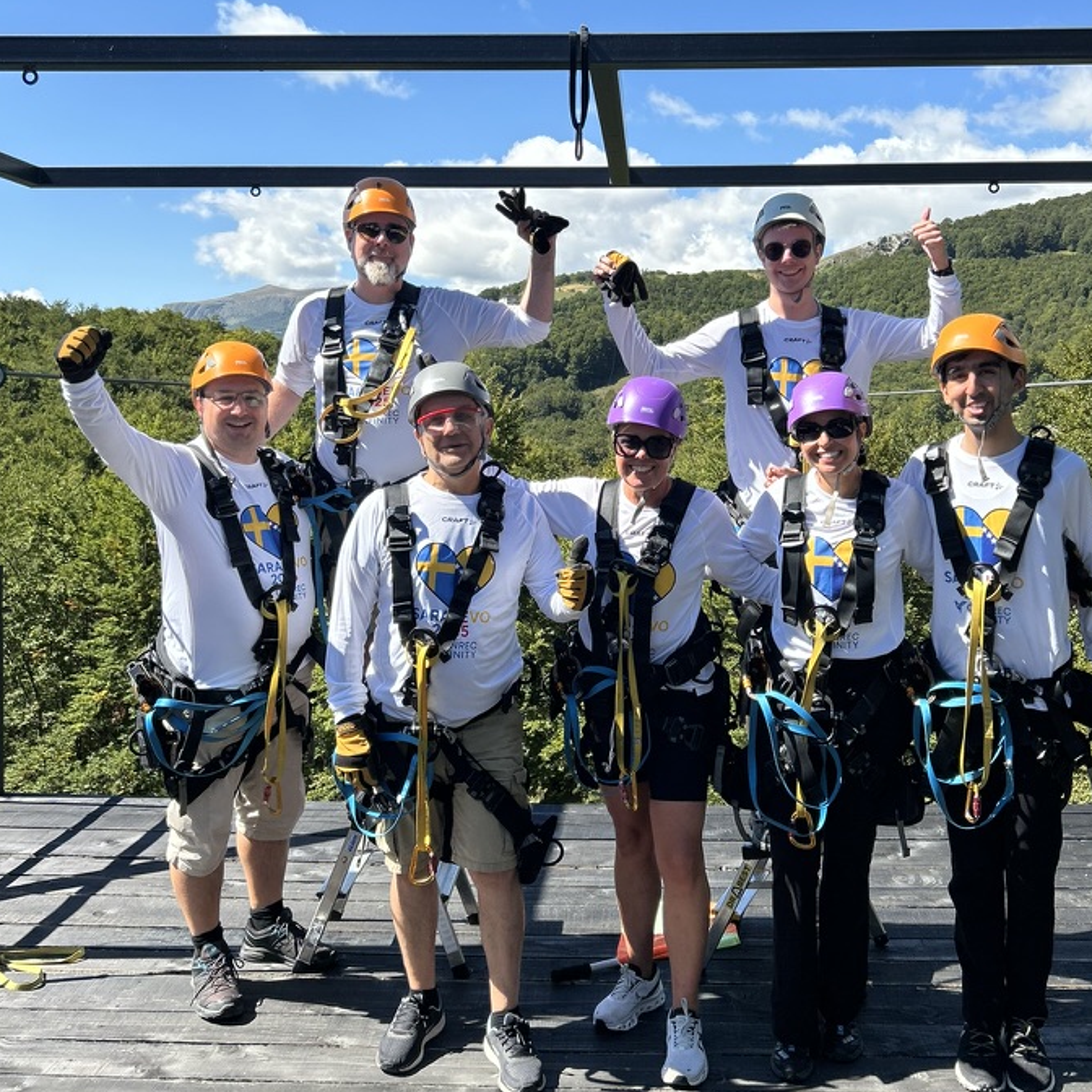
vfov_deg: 46.9
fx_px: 1249
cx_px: 619
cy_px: 422
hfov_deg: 47.1
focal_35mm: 35
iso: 50
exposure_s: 1/2513
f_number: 1.5
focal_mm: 5.7
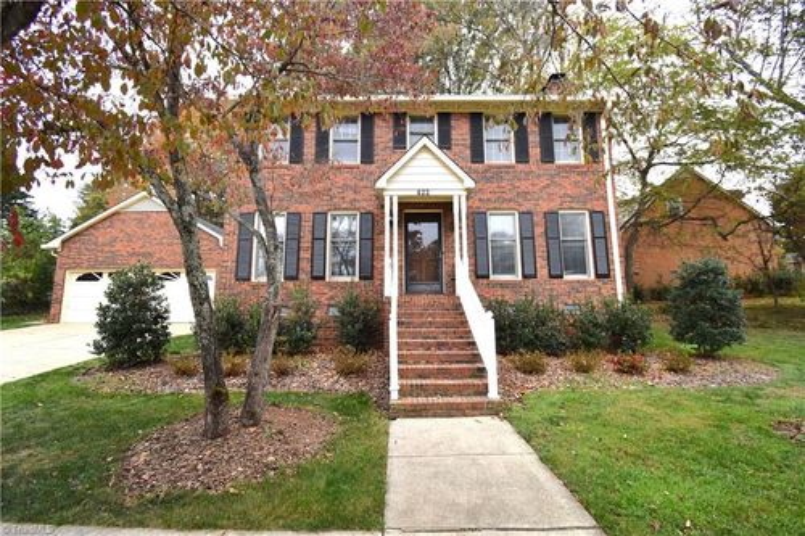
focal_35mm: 15
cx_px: 402
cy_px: 268
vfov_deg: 77.3
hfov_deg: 100.4
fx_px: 335
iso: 400
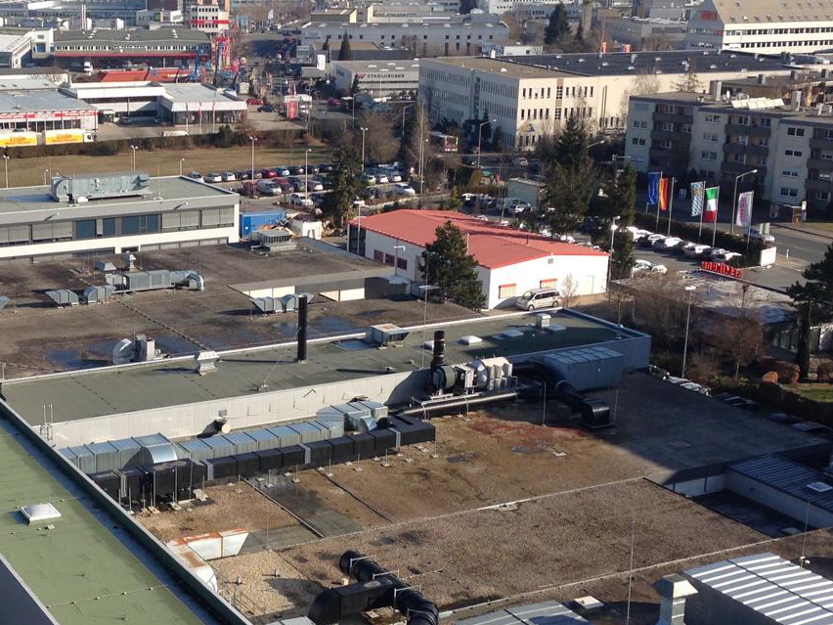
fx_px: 1492
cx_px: 198
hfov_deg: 30.6
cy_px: 333
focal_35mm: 62
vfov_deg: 23.6
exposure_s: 1/985
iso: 50
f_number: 2.4
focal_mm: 4.13
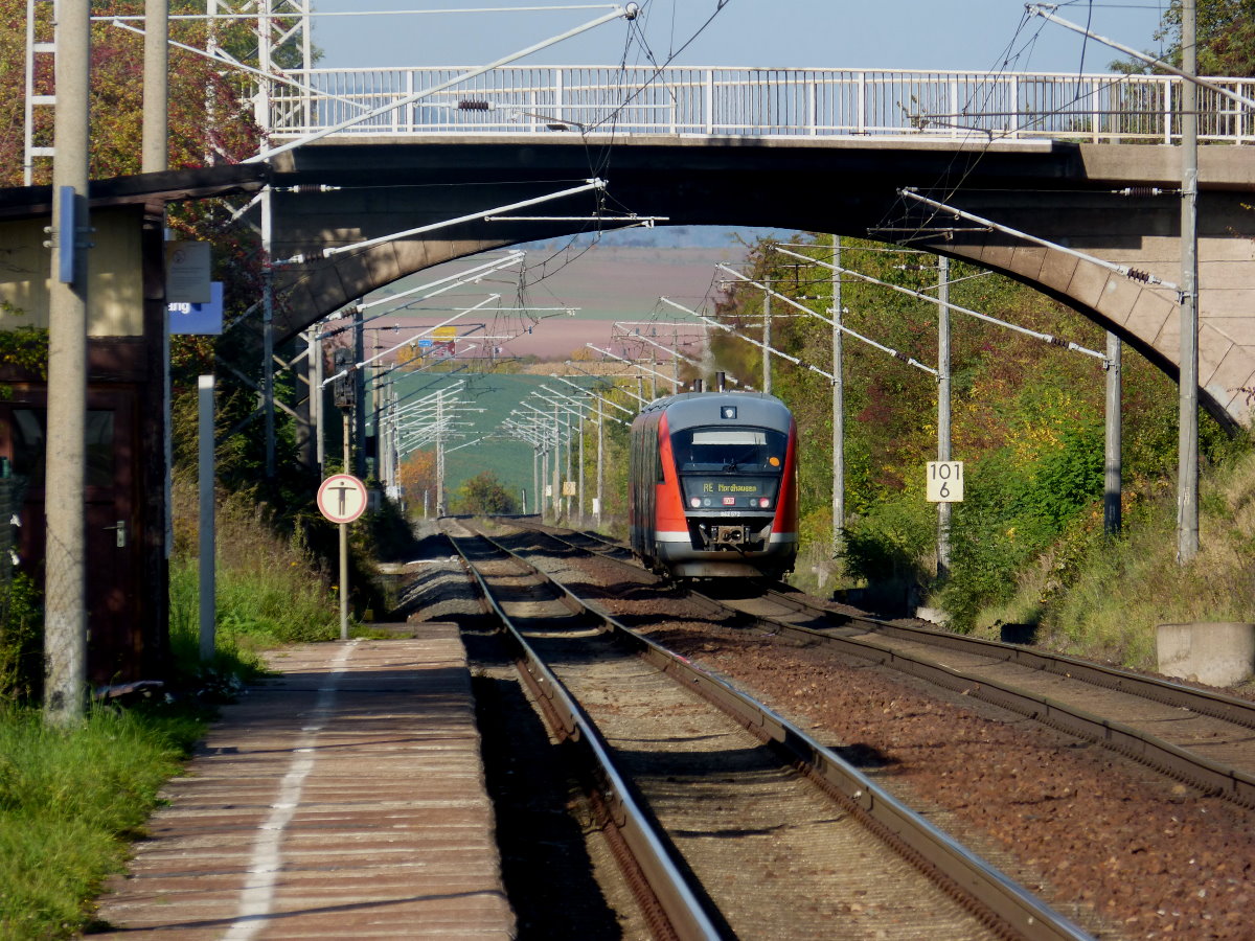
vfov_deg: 4.0
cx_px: 628
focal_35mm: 376
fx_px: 13632
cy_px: 470
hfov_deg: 5.3
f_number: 4.2
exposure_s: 1/500
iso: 100
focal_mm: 67.7
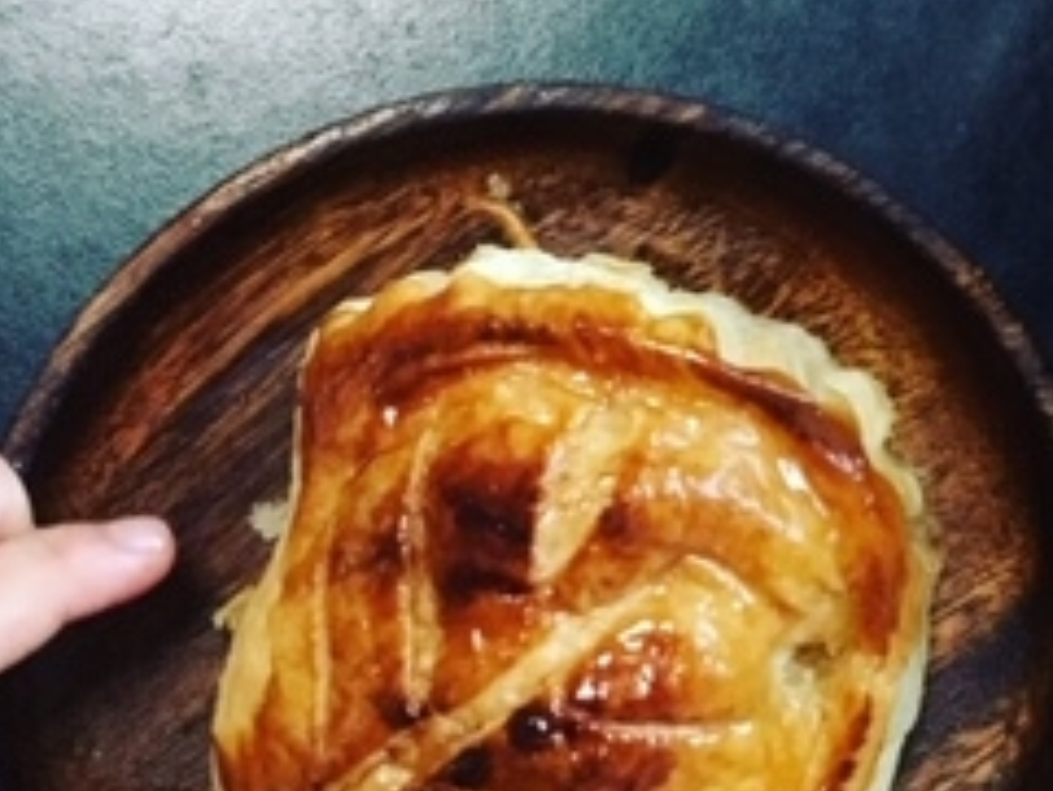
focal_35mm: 77
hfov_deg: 25.3
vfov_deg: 19.0
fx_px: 2343
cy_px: 634
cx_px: 468
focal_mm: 4.2
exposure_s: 1/15
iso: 250
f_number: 2.2
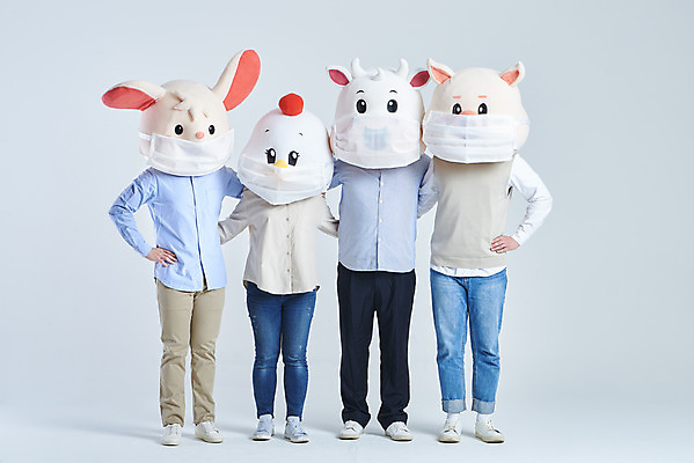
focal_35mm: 52
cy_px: 232
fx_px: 1003
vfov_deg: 26.0
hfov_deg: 38.2
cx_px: 347
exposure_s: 1/125
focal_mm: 52
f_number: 14
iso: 100
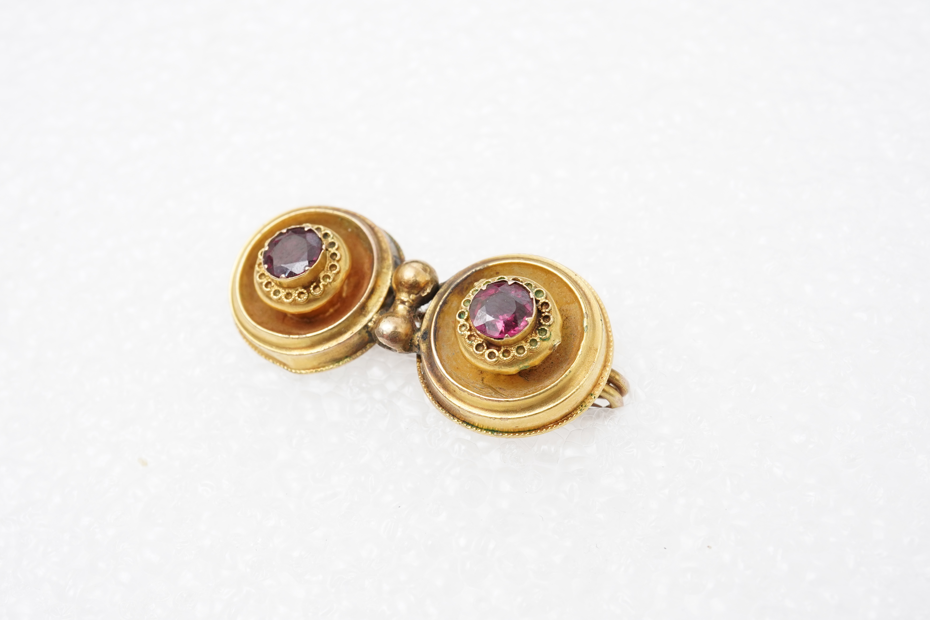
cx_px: 465
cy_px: 310
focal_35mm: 45
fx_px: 1162
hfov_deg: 43.6
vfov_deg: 29.9
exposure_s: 1/125
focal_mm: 30
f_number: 18
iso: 640
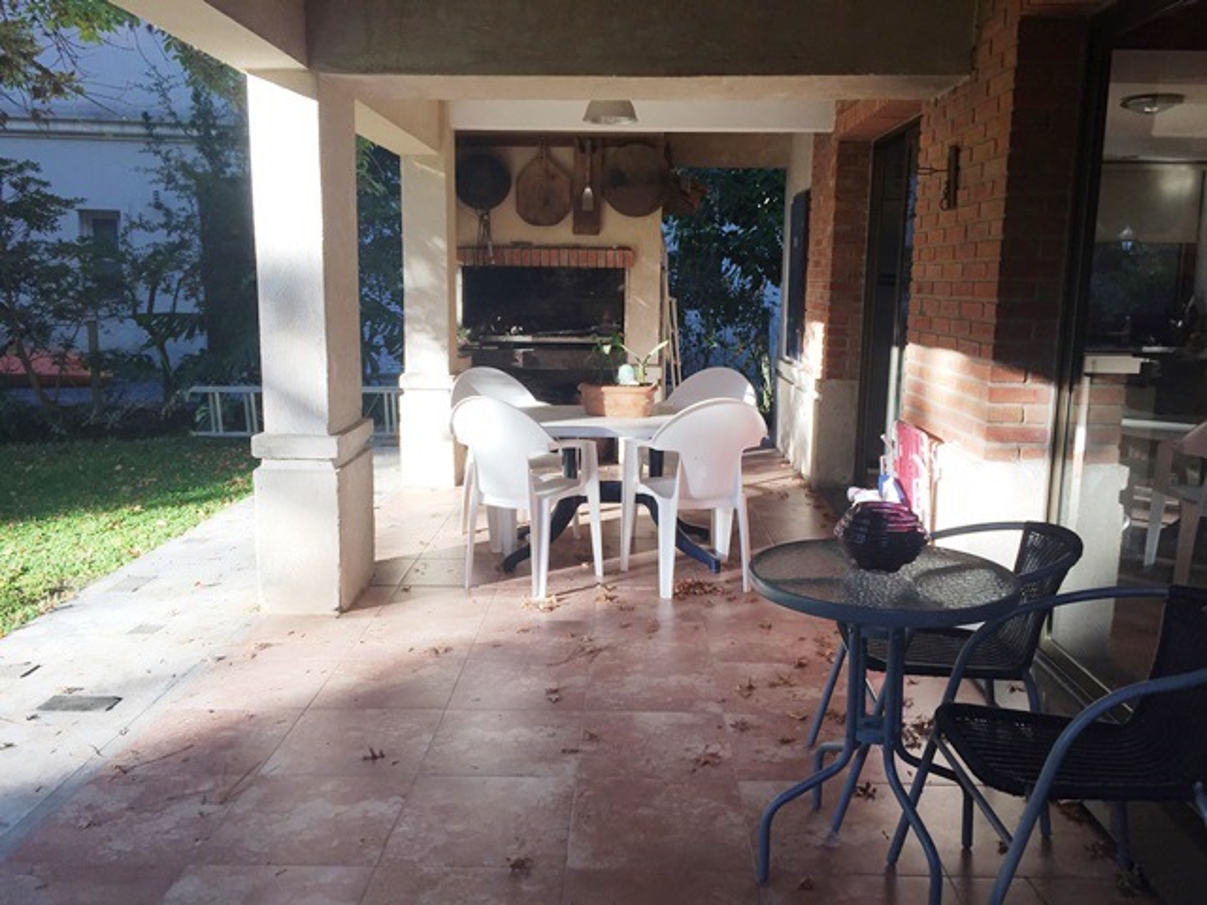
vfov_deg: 48.2
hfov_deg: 61.7
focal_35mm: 29
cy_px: 452
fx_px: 1011
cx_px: 604
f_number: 2.2
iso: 32
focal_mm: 4.15
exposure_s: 1/329
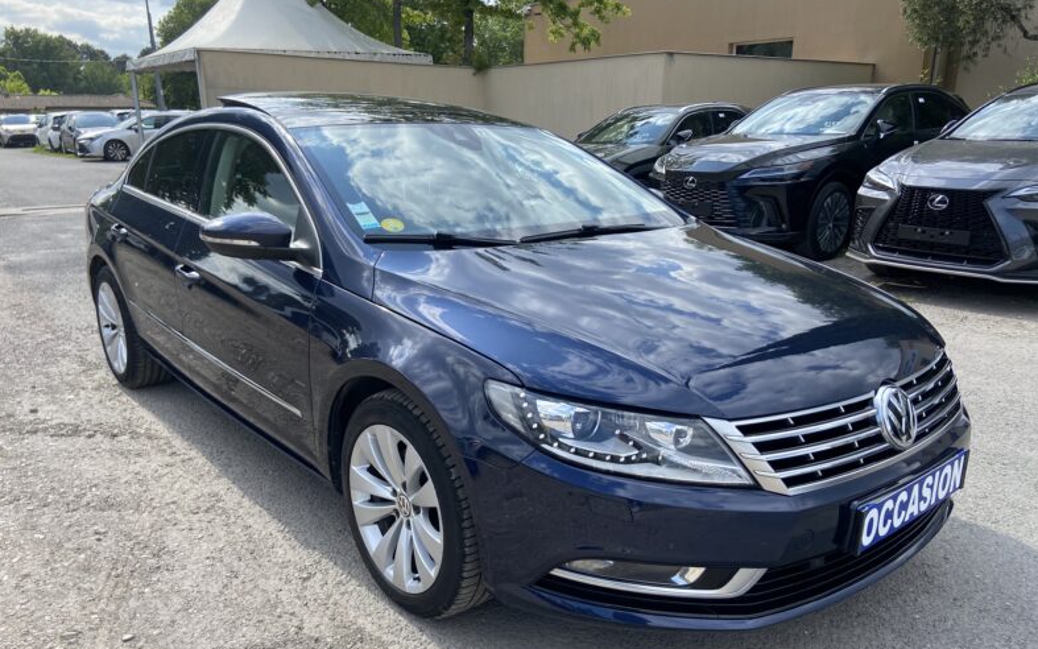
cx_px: 518
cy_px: 386
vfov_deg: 44.3
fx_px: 792
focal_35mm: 28
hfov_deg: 66.5
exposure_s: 1/1330
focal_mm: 4.25
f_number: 1.8
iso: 32
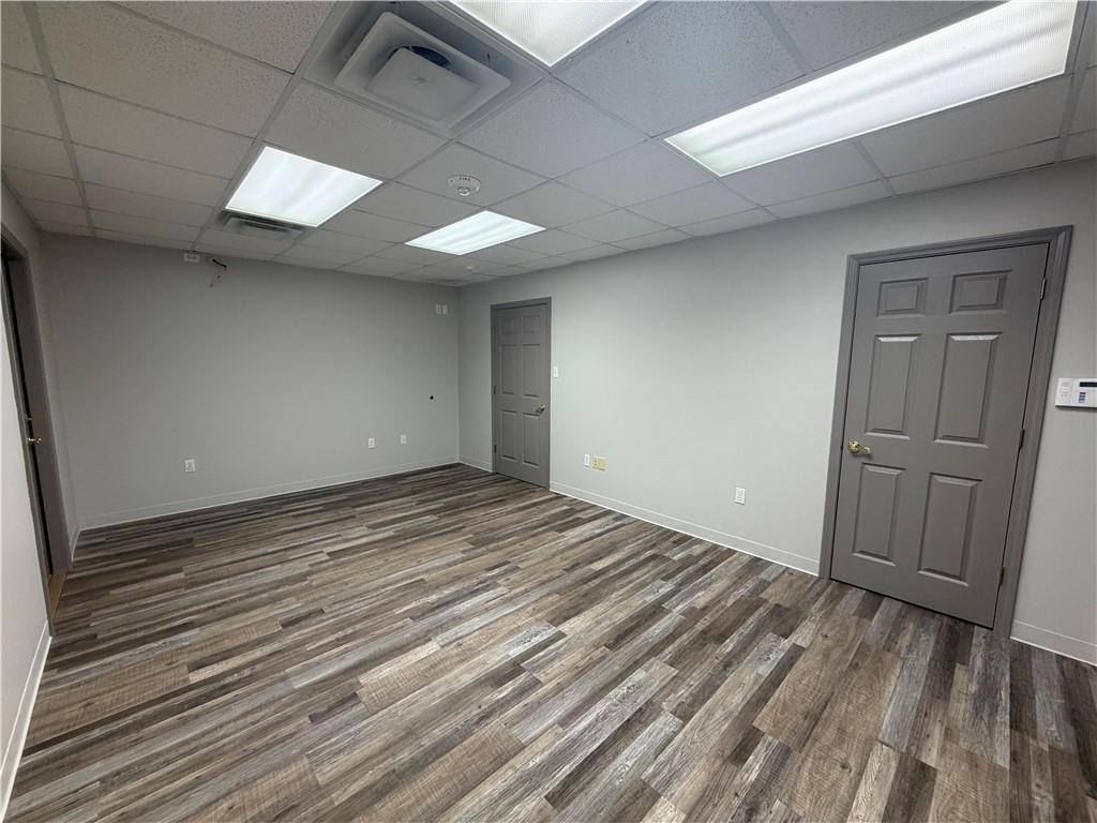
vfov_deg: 85.7
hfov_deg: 102.1
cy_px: 412
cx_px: 548
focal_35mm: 14
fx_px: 444
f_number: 2.2
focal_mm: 2.22
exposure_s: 1/120
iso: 200
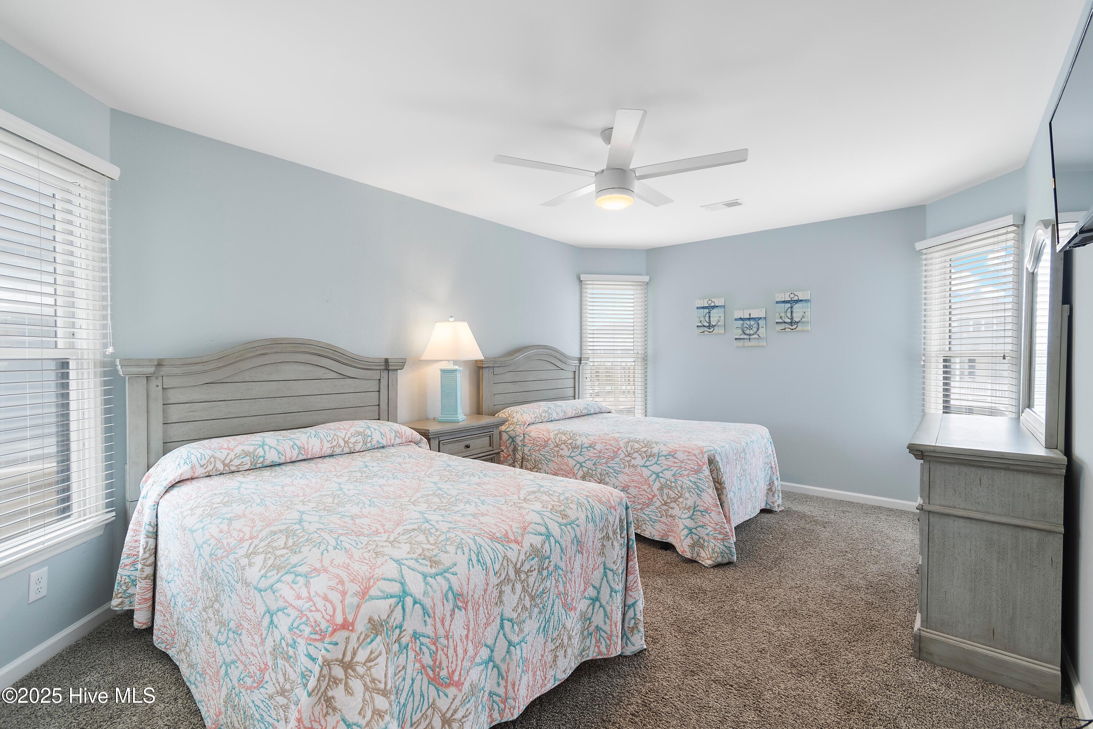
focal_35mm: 15
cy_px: 364
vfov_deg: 77.3
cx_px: 546
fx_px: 455
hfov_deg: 100.4
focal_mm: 10
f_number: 4.5
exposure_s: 1/6
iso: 100
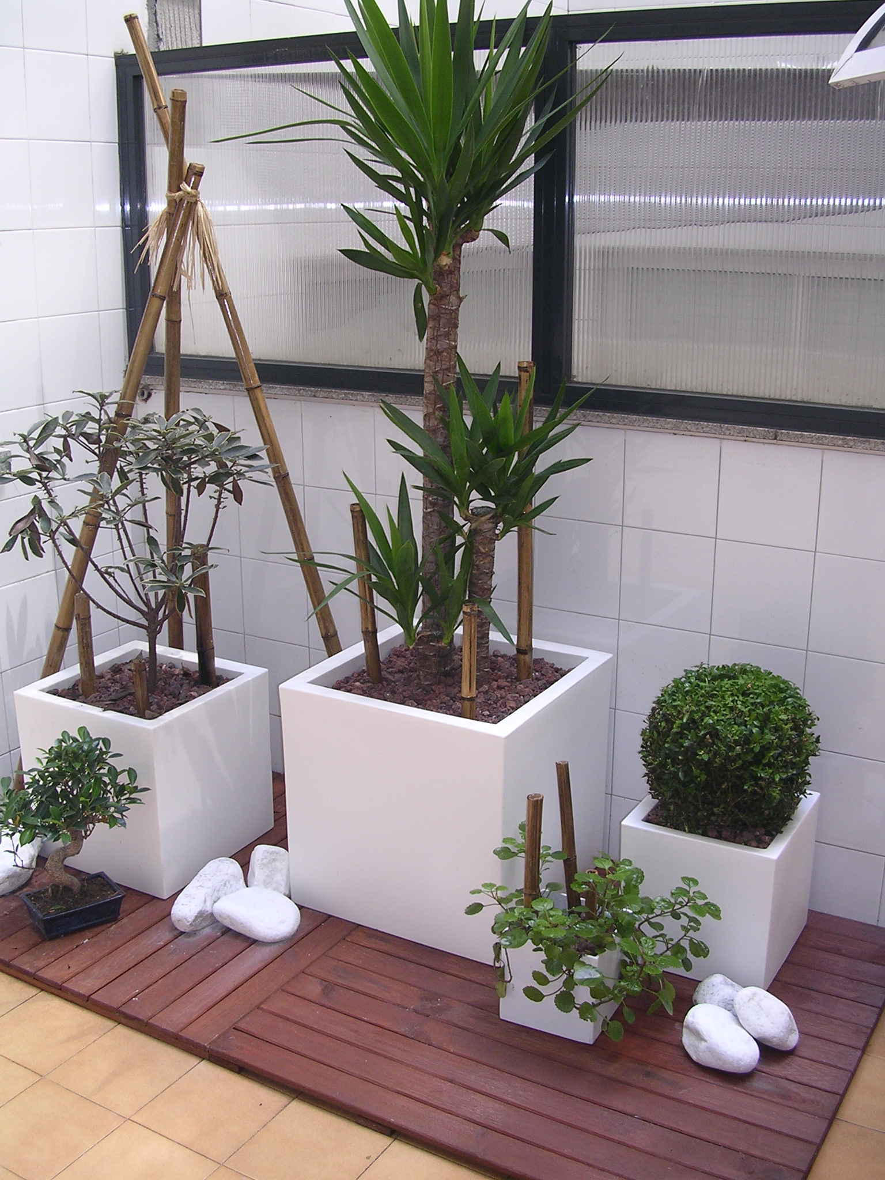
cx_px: 442
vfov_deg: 49.0
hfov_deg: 37.7
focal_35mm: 38
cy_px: 590
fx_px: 1295
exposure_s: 1/30
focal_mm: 5.8
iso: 100
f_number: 2.8
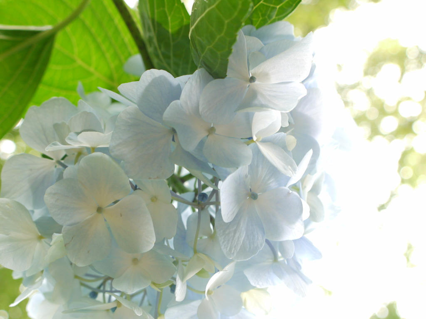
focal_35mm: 56
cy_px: 160
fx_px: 689
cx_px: 213
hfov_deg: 34.3
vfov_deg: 26.1
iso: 400
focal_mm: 28
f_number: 5.6
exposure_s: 1/40
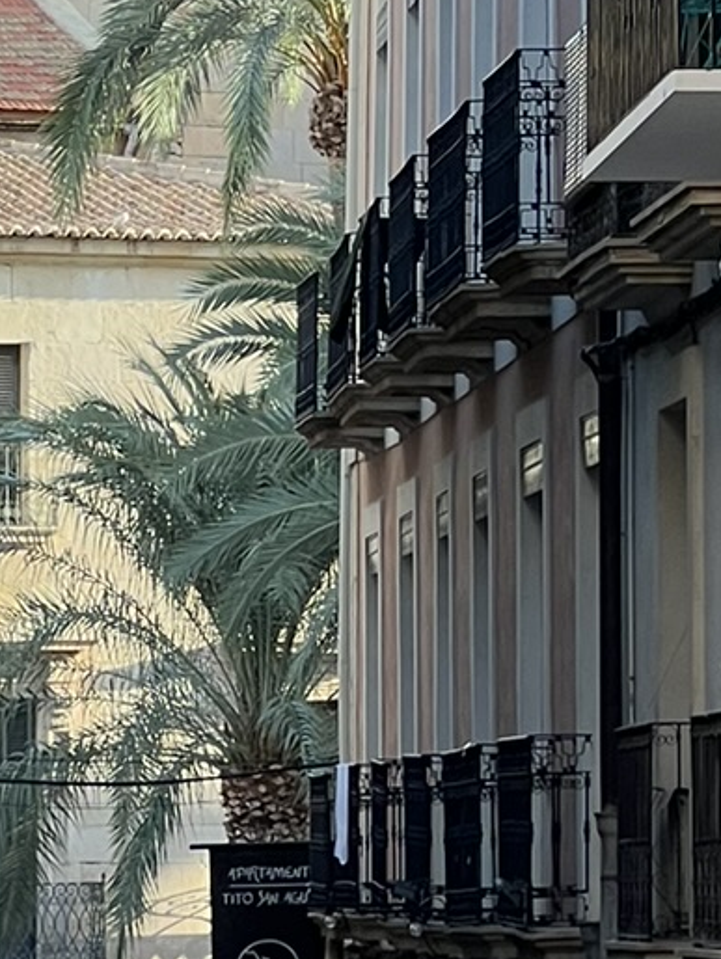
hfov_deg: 4.9
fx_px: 8487
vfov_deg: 6.5
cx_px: 173
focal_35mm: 306
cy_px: 361
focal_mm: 9
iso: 32
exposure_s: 1/99
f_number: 2.8
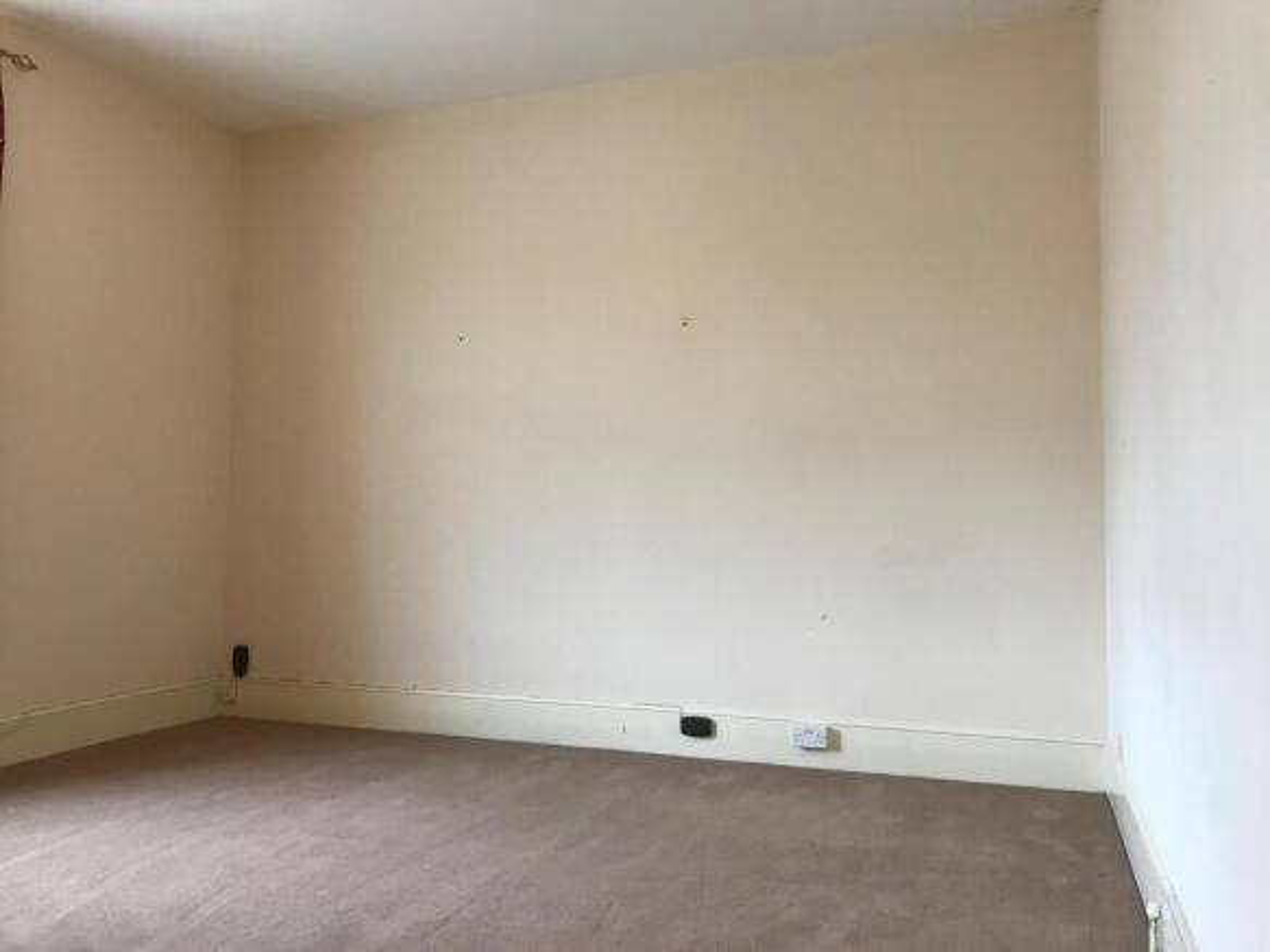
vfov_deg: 49.7
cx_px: 635
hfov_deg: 63.5
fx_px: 1027
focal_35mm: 28
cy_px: 476
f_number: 1.8
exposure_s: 1/17
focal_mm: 3.99
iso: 40
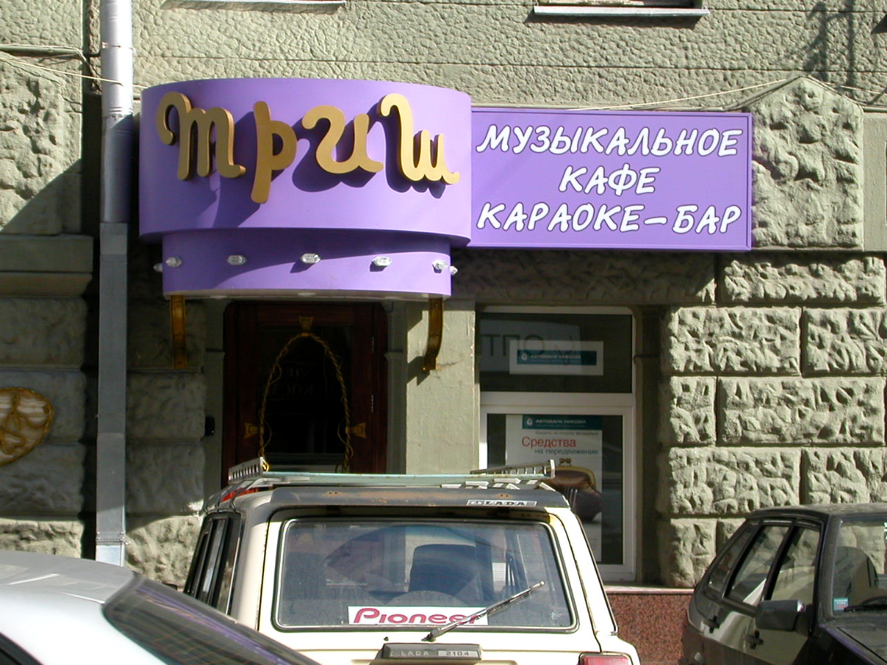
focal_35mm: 82
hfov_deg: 23.8
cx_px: 444
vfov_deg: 18.0
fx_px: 2101
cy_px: 332
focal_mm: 12.5
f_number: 4.1
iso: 100
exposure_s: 1/487
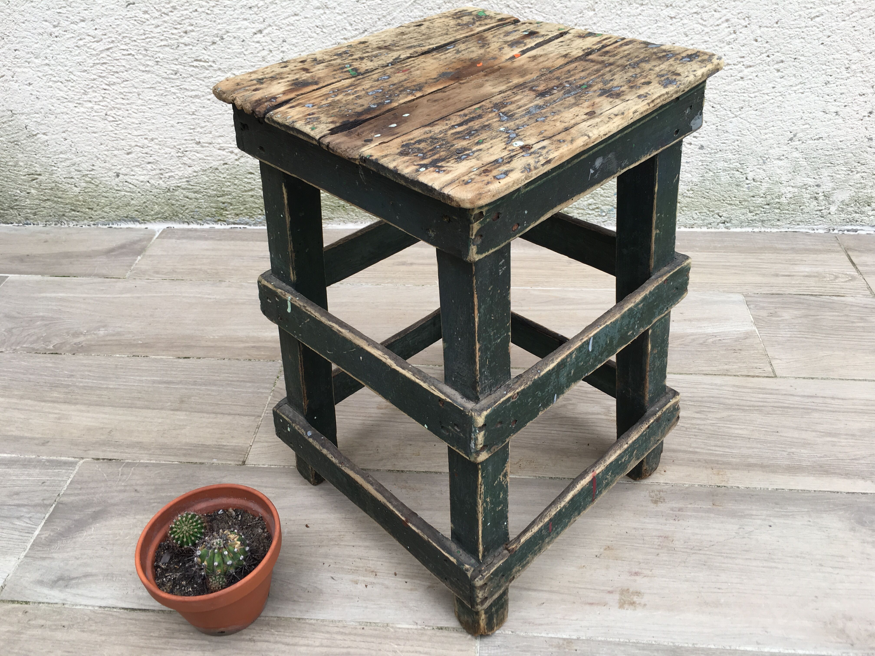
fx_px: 733
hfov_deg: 61.7
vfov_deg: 48.2
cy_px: 328
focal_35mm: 29
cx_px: 438
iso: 25
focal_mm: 4.15
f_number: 2.2
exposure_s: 1/130
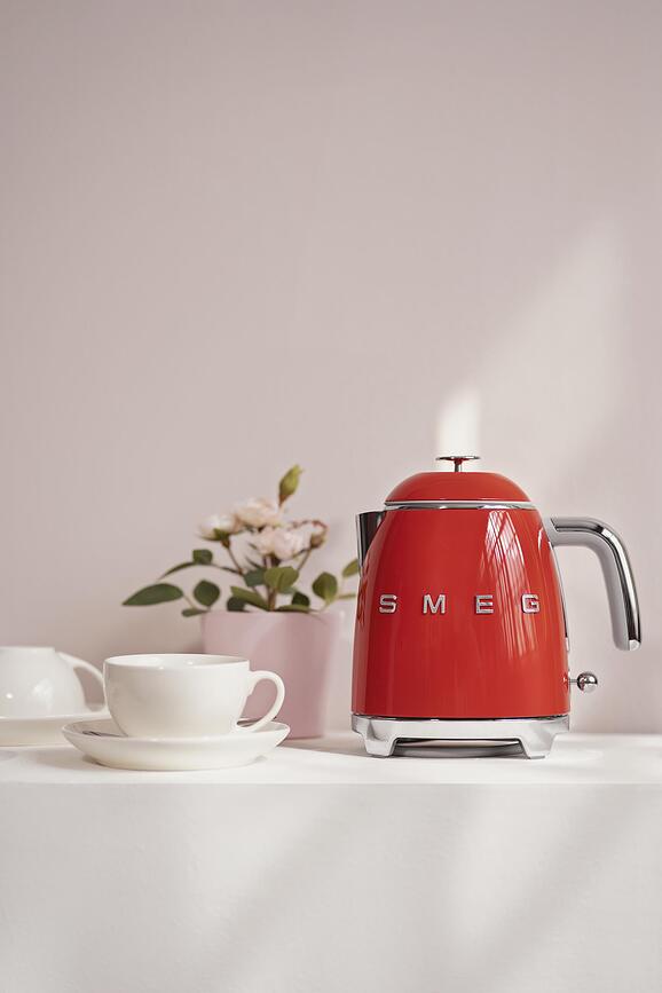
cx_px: 331
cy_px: 496
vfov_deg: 23.9
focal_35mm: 85
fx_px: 2344
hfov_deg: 16.1
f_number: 2.2
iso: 400
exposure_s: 1/200
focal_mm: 85
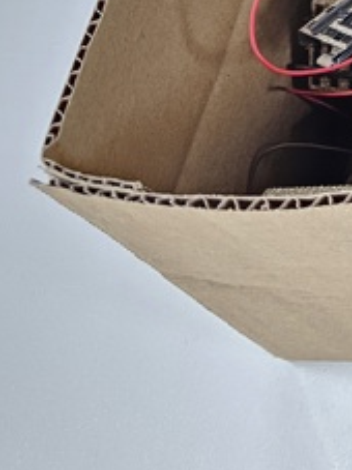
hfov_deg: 13.8
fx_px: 1099
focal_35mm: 81
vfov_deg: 22.3
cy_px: -89
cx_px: 810
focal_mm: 6.3
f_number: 1.7
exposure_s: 1/180
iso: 160
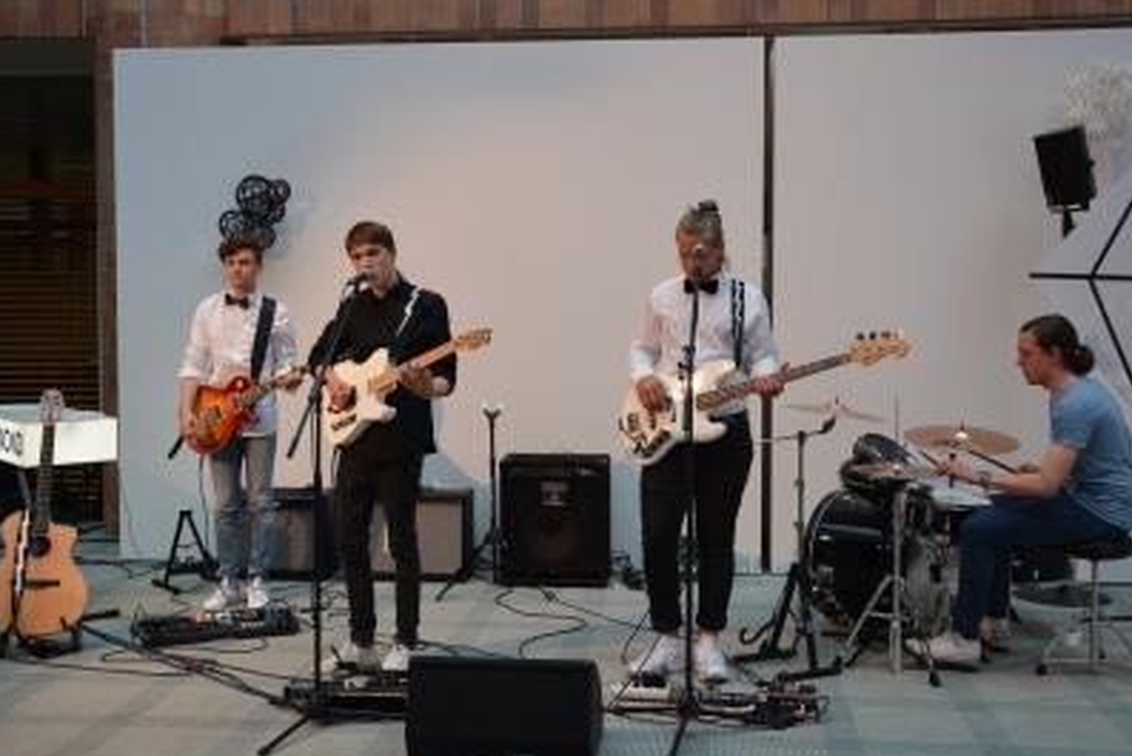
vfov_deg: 30.5
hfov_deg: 44.5
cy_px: 355
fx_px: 1384
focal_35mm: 44
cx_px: 562
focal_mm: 26
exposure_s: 1/80
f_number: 4.5
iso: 400
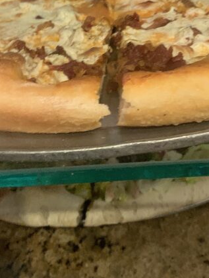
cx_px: 148
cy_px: 35
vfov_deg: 29.6
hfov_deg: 23.1
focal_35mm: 63
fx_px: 507
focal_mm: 4.25
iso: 400
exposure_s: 1/30
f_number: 1.8
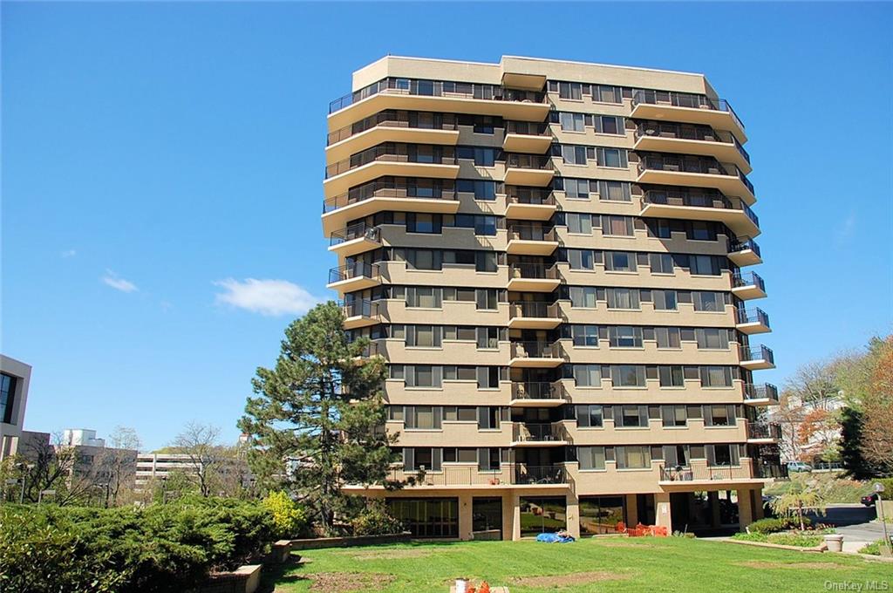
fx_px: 669
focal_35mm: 27
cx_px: 446
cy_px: 296
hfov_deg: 67.4
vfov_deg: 47.8
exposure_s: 1/500
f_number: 6.3
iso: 200
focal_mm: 18
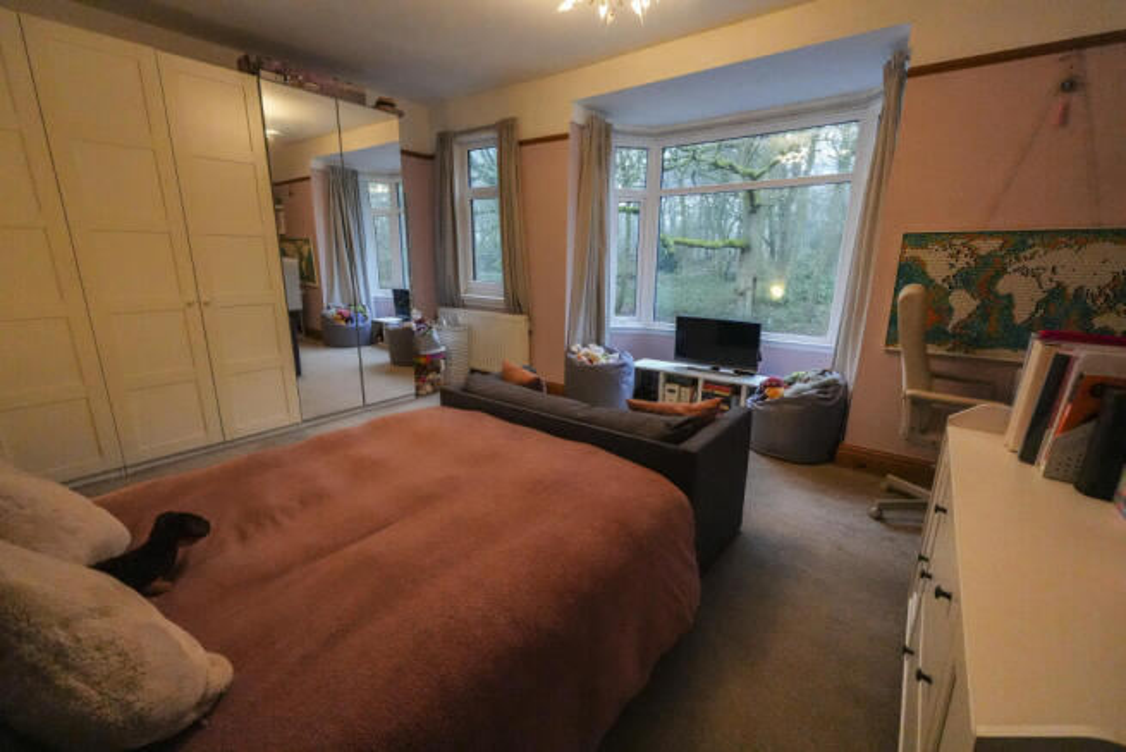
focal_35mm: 15
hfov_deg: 100.4
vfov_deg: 77.4
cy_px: 376
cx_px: 563
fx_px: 469
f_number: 4
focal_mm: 10
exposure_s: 1/125
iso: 6400
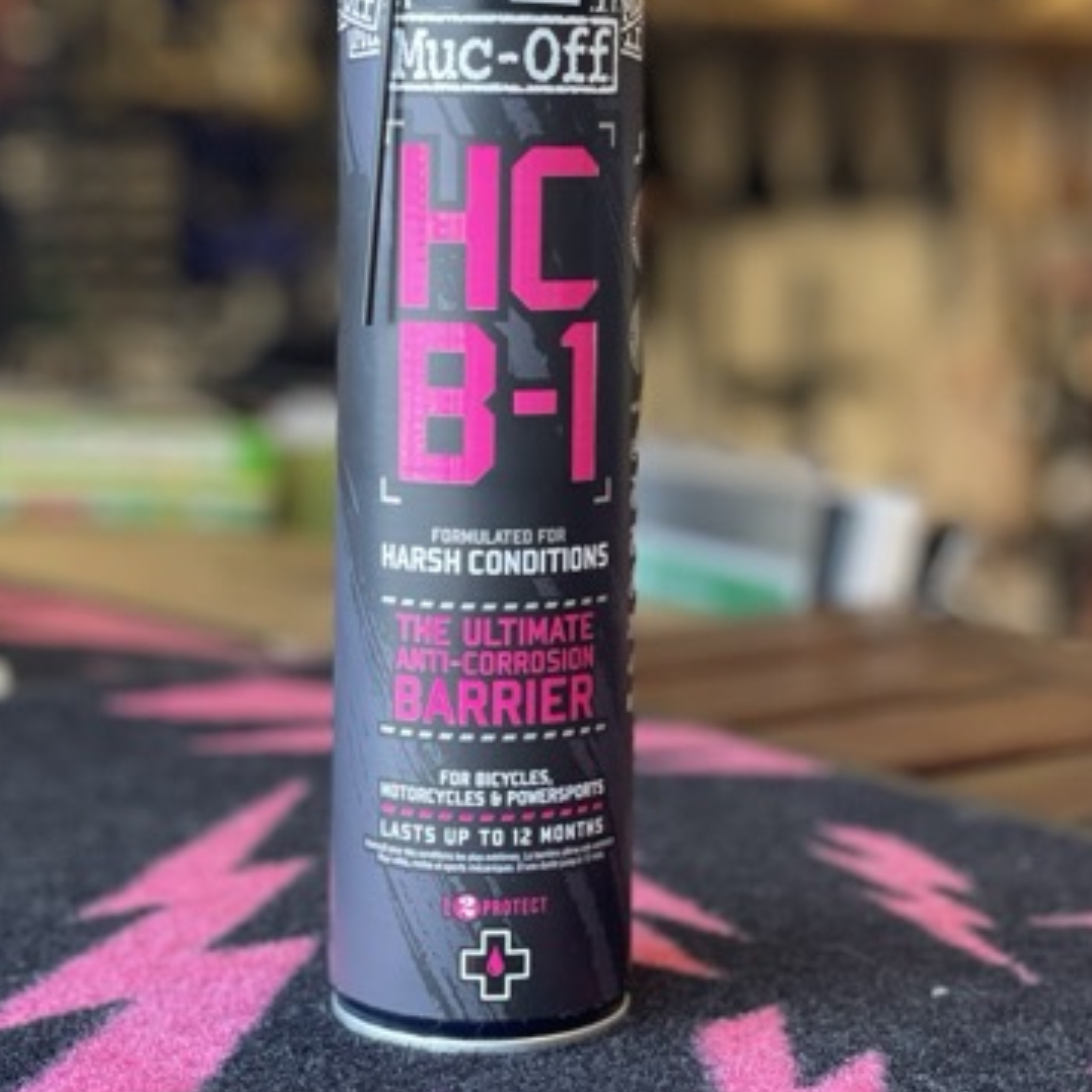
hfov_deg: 21.1
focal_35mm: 82
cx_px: 514
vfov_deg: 20.9
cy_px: 225
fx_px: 2927
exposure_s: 1/120
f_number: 2
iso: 250
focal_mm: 6
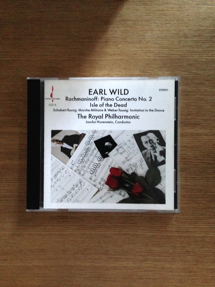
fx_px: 273
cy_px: 144
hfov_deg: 42.9
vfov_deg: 55.4
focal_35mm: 33
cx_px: 108
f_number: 2.4
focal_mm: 4.12
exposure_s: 1/15
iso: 800
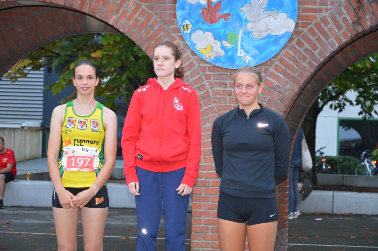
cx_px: 189
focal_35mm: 105
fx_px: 1102
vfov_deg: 13.0
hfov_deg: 19.5
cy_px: 126
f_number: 5.3
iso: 1400
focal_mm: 70
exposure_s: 1/60
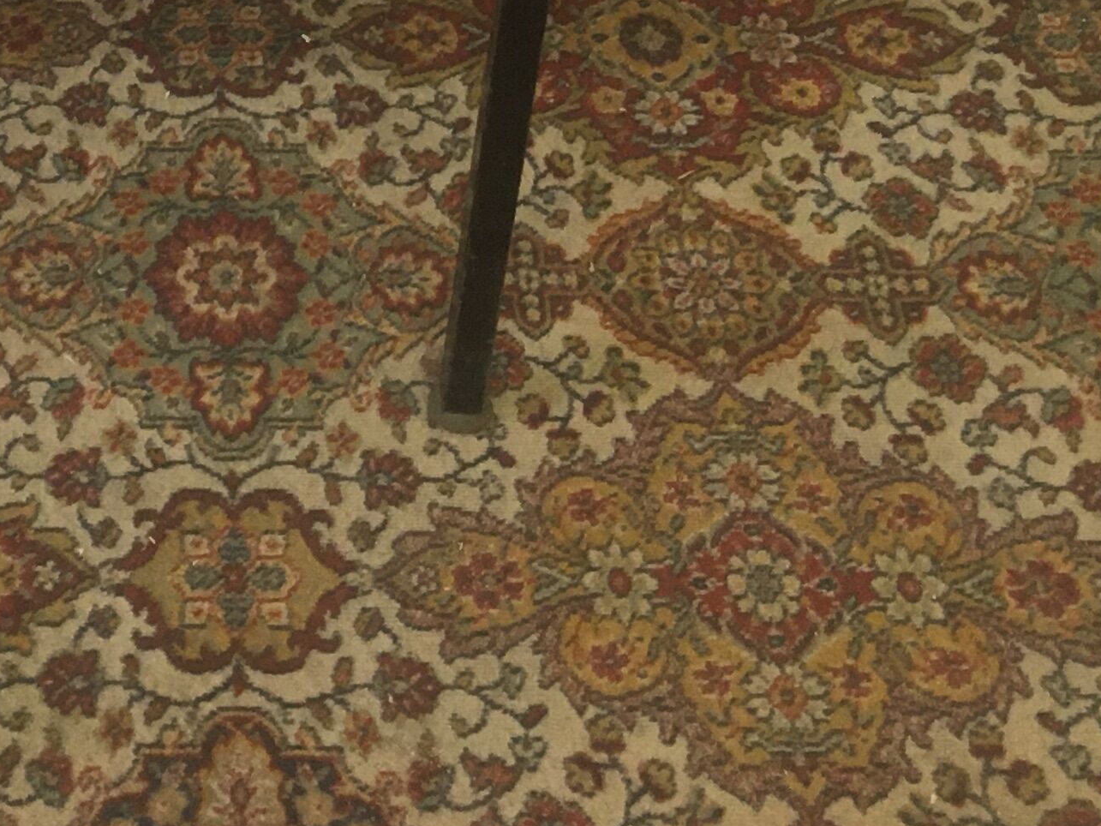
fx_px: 2895
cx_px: 25
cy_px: -398
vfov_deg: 15.1
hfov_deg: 20.9
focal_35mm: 91
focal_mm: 4.15
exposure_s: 1/33
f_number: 2.2
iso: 125
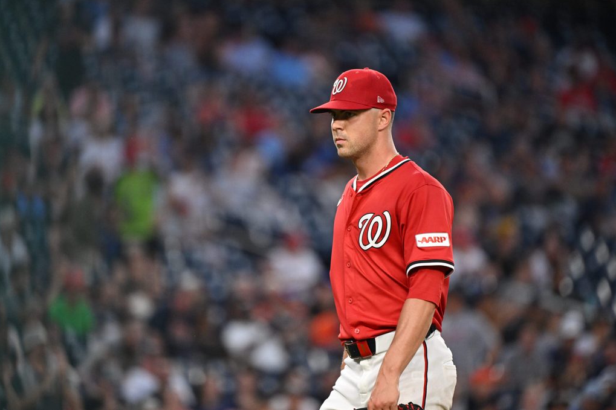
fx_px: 6877
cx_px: 308
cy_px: 204
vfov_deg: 3.4
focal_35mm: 402
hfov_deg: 5.1
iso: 5000
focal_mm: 400
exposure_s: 1/2000
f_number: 4
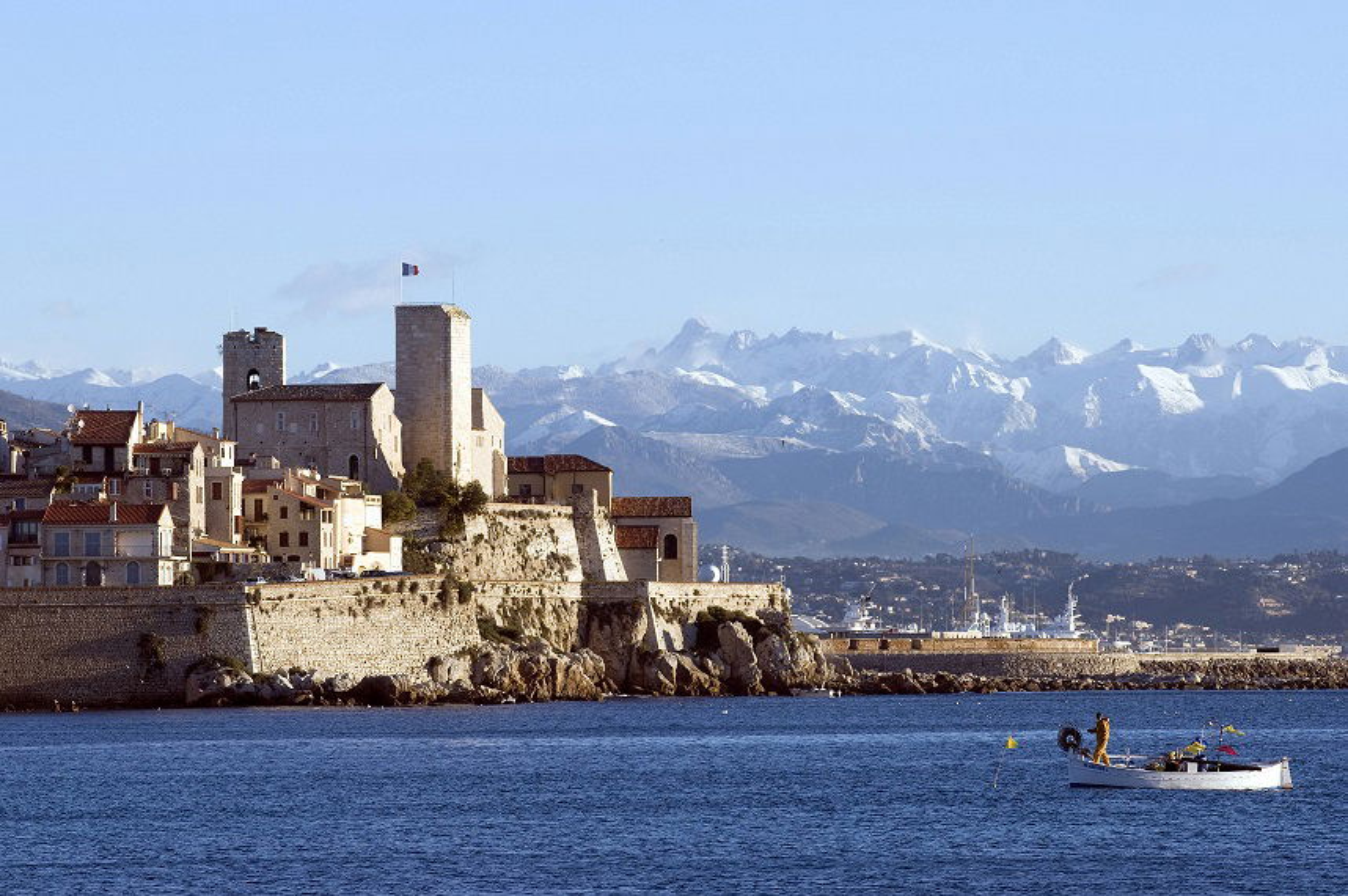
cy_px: 448
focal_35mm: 202
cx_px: 674
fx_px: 7574
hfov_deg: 10.2
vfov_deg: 6.8
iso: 200
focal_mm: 135
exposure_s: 1/320
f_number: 8
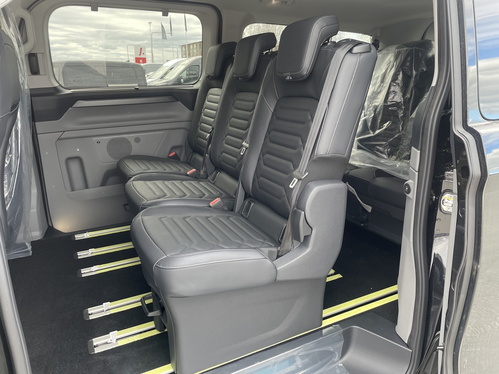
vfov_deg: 53.1
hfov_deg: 67.3
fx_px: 375
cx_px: 250
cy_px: 187
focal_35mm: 26
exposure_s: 1/121
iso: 64
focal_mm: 4.2
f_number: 1.6
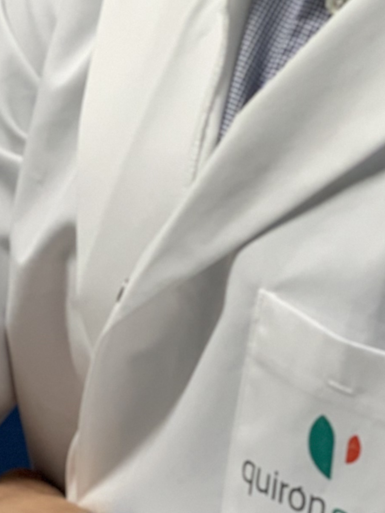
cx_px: 429
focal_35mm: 174
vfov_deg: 11.1
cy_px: -171
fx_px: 2580
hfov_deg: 8.5
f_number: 2.4
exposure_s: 1/50
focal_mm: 6
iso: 100
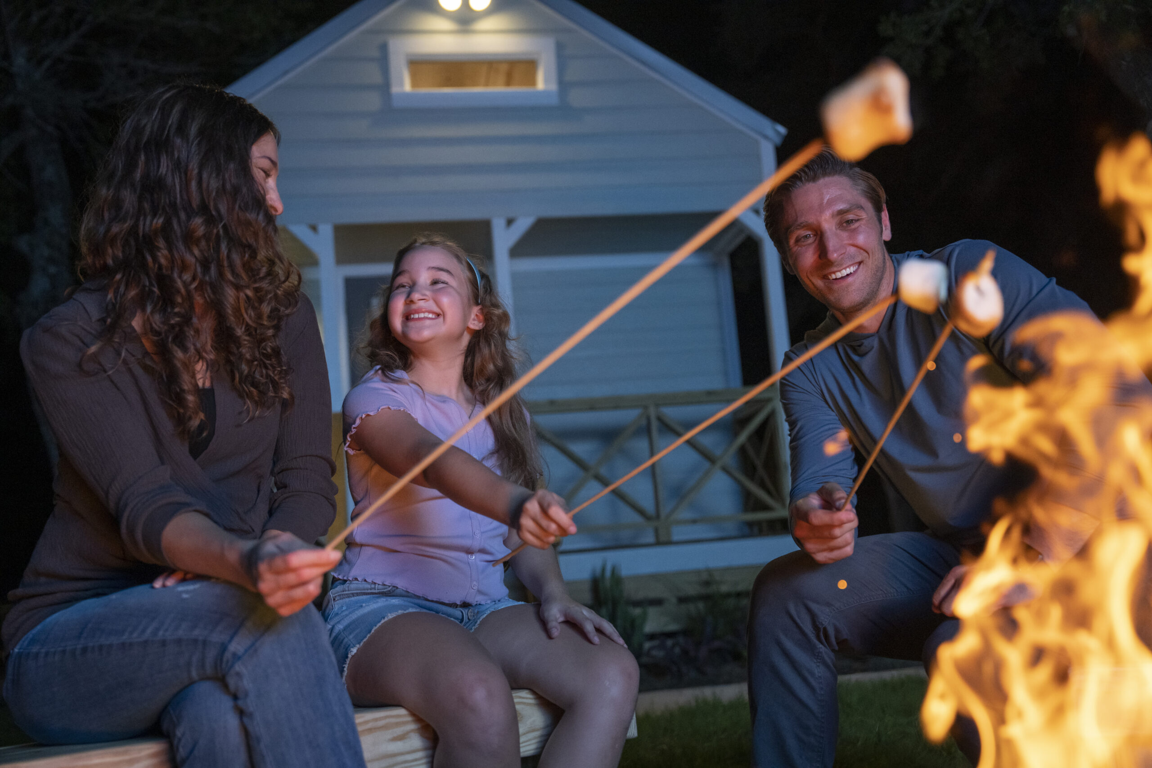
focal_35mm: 37
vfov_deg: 35.9
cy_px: 384
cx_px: 576
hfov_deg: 51.9
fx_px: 1184
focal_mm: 37
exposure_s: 1/800
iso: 3200
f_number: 2.8
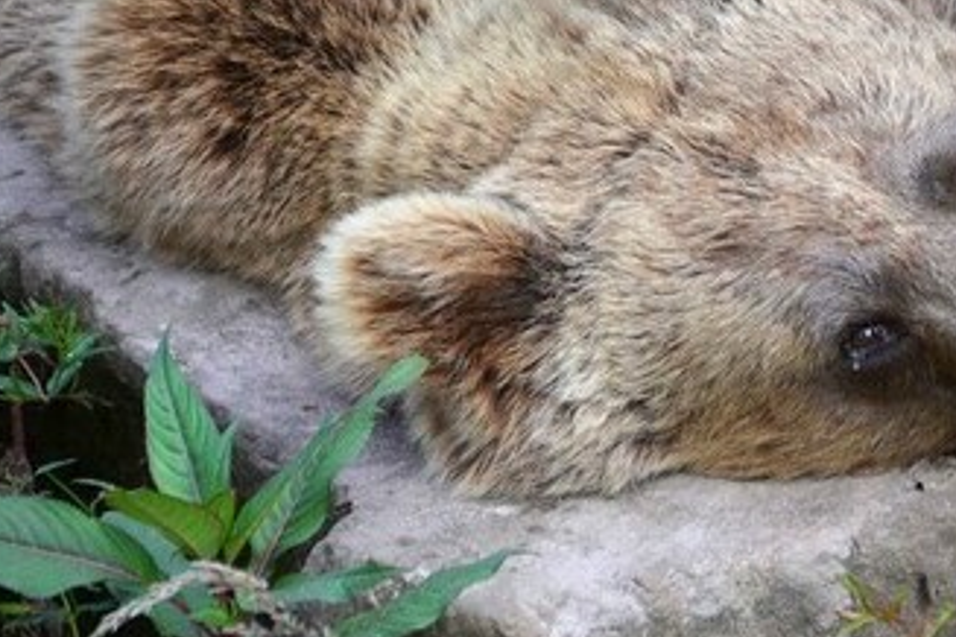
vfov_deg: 3.2
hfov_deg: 4.8
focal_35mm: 427
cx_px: 830
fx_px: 11336
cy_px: 82
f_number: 5.6
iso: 200
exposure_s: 1/160
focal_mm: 155
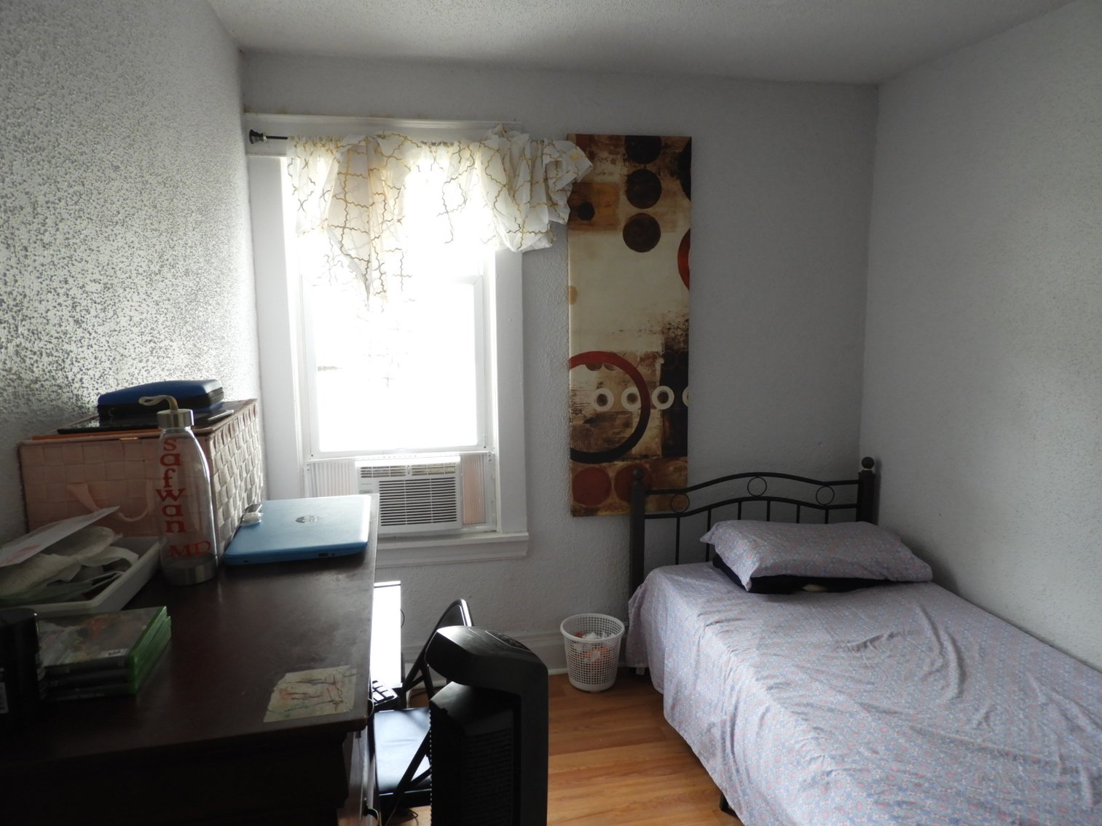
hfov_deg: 71.6
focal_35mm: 24
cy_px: 413
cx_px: 551
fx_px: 764
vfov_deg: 56.8
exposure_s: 1/30
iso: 180
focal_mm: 4.3
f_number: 3.3
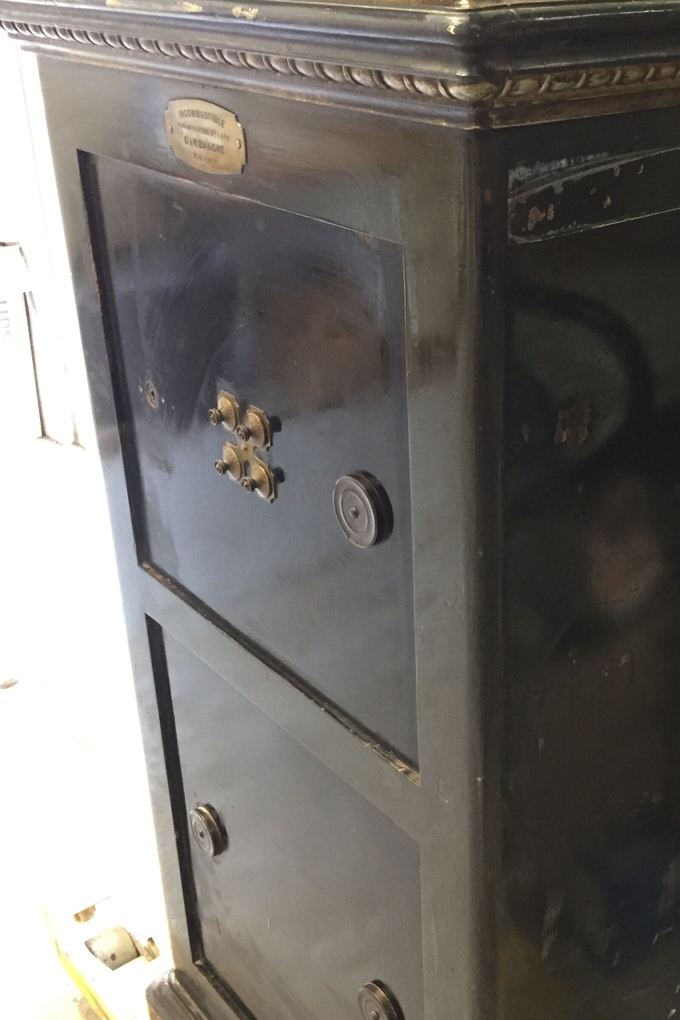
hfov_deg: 32.3
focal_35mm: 41
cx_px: 469
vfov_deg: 47.4
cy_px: 503
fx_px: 1161
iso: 250
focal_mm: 4.15
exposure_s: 1/20
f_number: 2.2
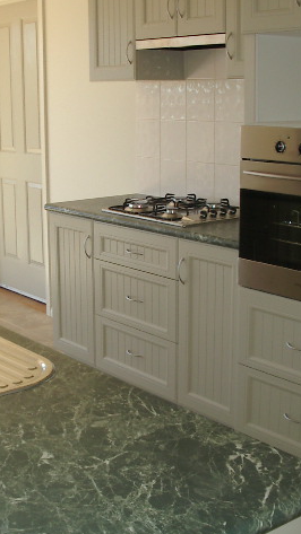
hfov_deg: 21.2
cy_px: 269
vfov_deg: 37.2
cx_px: 71
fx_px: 795
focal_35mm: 56
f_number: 4.8
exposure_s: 1/60
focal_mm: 5.8
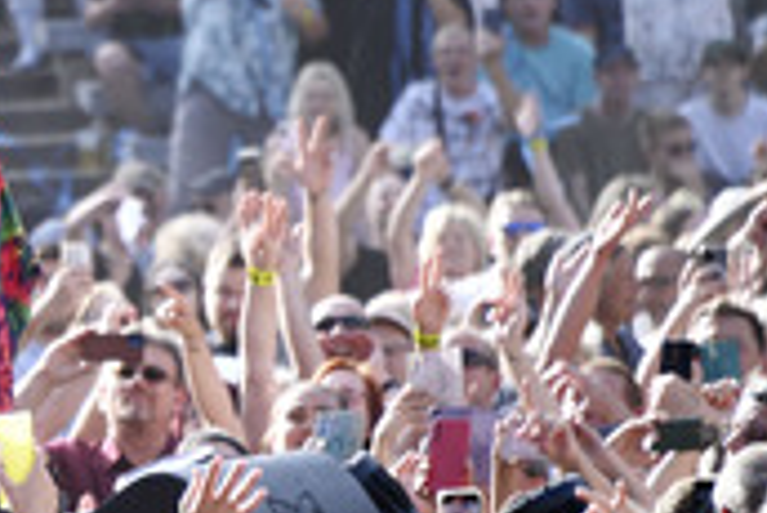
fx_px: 16739
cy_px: 214
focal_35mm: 785
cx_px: -230
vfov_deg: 1.8
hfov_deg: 2.6
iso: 200
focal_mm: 300
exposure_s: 1/250
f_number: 5.6
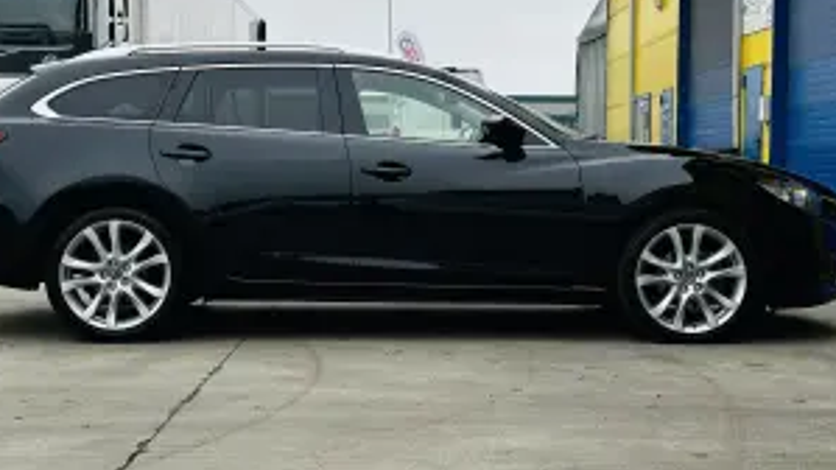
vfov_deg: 19.1
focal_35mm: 63
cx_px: 394
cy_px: 179
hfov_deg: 33.3
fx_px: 1396
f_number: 1.78
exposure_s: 1/756
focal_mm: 6.86
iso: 64
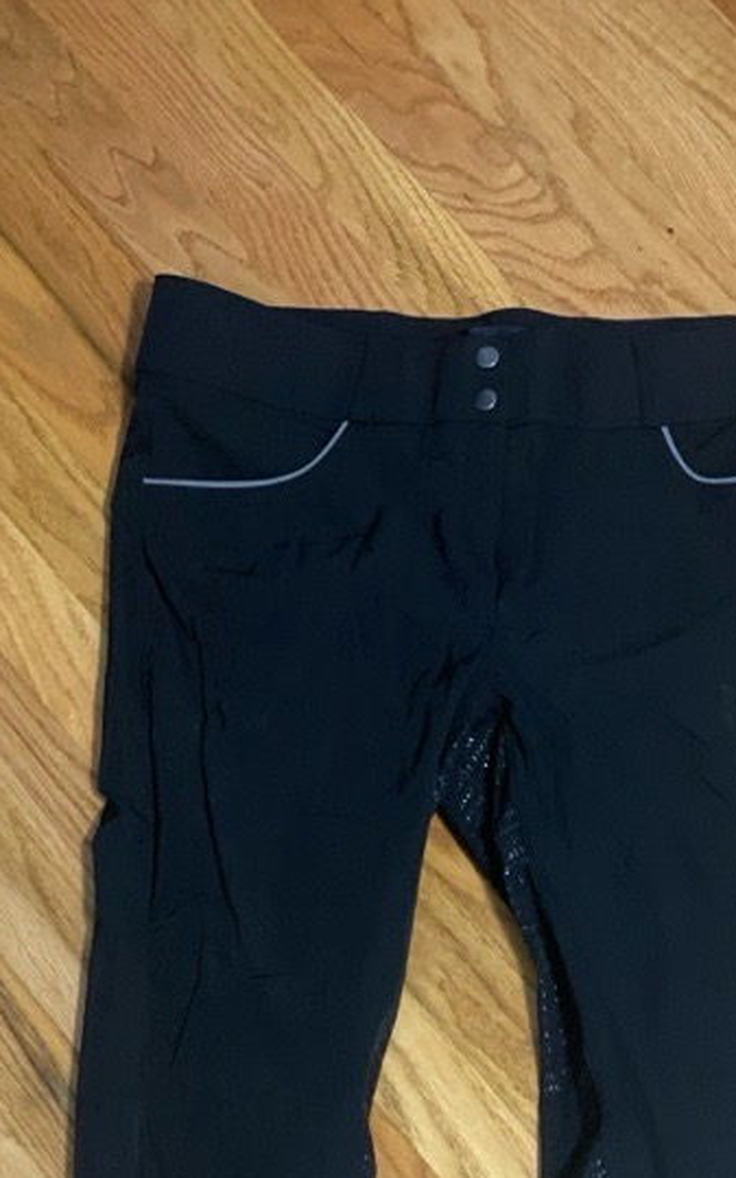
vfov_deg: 22.2
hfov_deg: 14.2
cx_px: 455
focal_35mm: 92
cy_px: 964
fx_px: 2952
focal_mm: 6
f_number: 2
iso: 400
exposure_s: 1/15
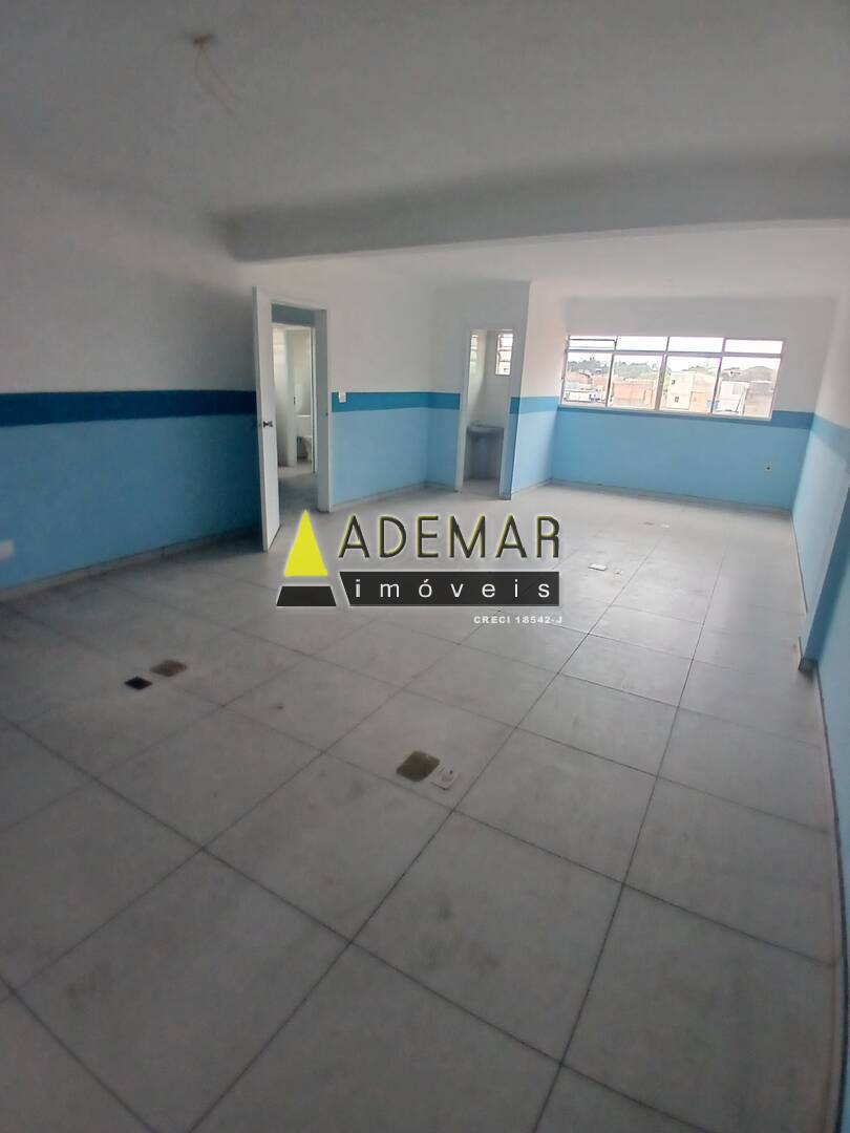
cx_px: 425
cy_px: 566
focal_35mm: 17
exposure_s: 1/30
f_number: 2.2
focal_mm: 1.4
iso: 125
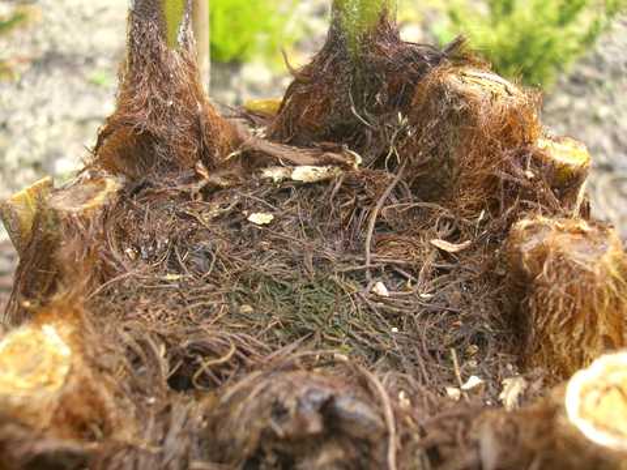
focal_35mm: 38
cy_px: 235
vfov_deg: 37.7
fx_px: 688
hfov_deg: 49.0
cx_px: 314
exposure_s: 1/60
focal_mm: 6.3
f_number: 3.1
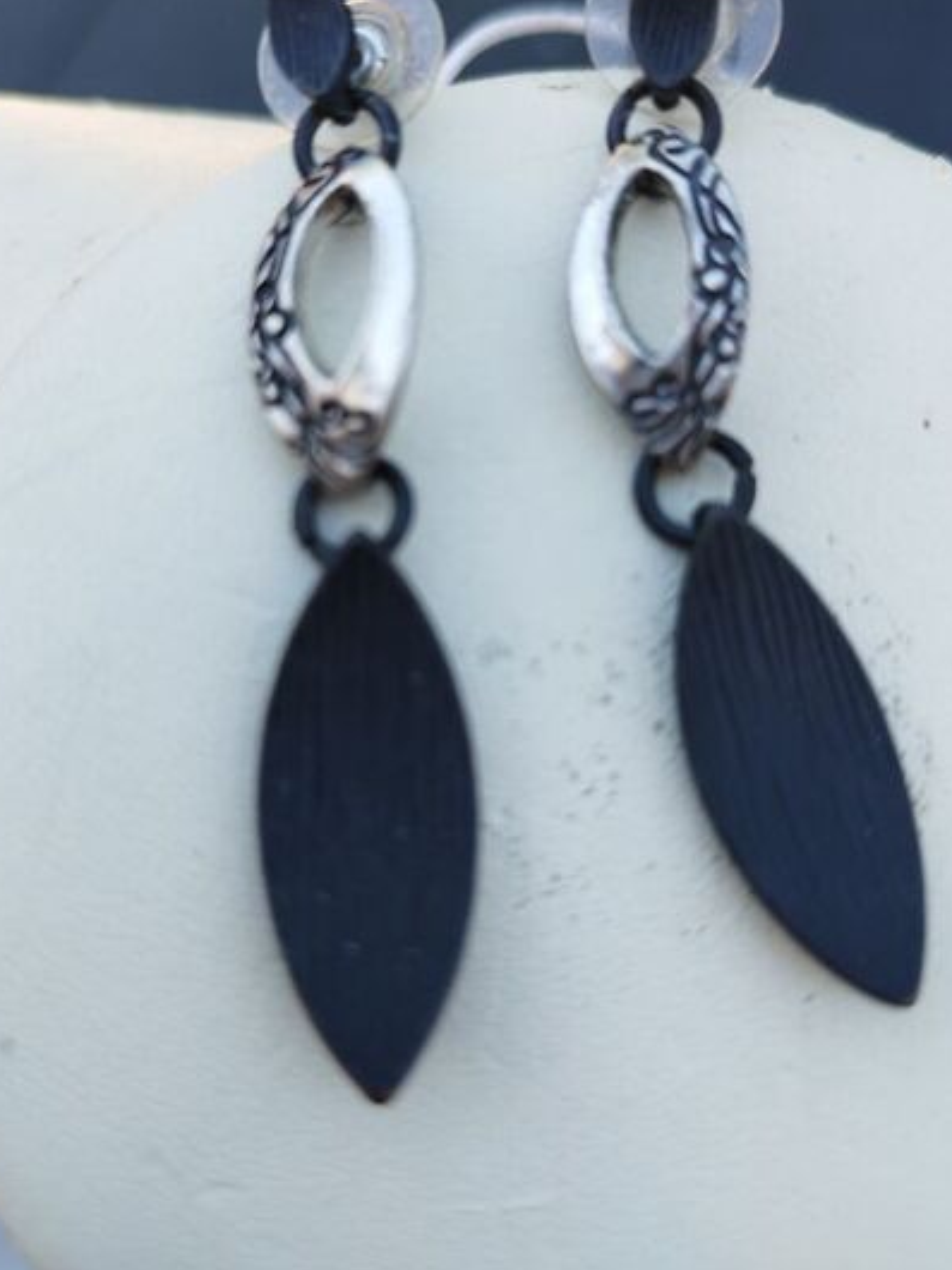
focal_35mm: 29
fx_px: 1064
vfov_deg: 61.2
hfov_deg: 48.2
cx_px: 465
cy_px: 510
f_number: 1.89
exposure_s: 1/100
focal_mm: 5.89
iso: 90
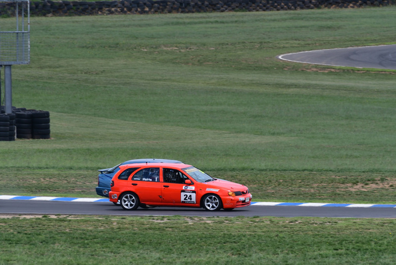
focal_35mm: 750
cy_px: 132
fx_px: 8253
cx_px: 198
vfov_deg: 1.8
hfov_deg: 2.7
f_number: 10
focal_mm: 500
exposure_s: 1/640
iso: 320
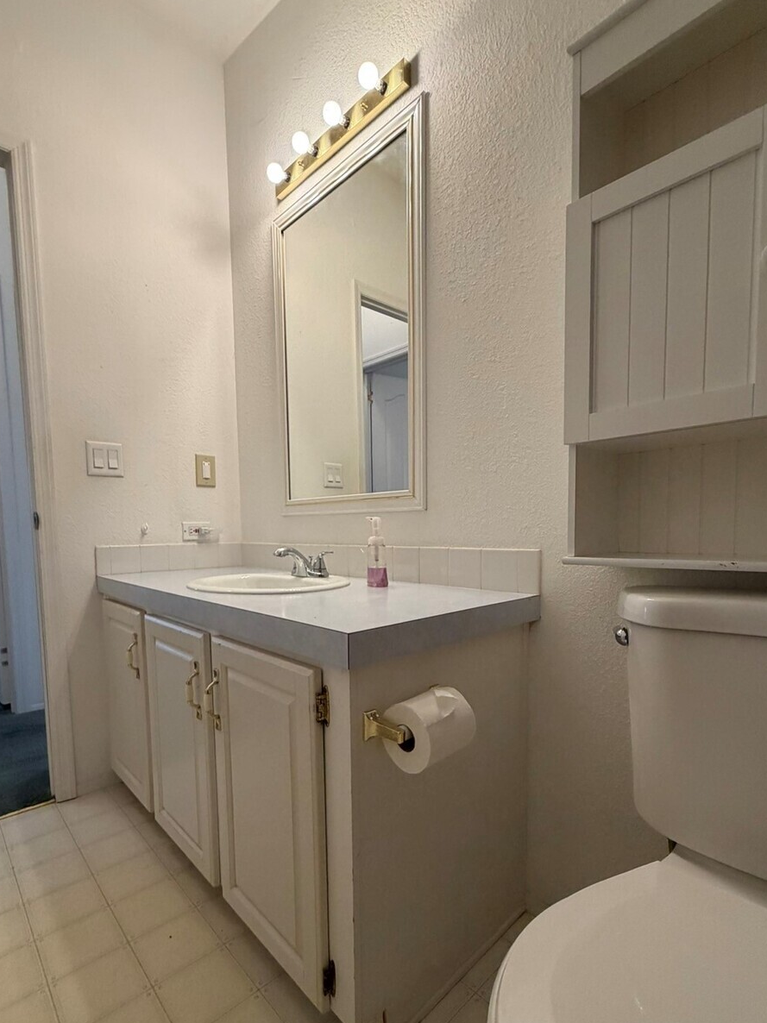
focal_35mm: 17
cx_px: 372
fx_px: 502
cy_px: 573
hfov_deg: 74.7
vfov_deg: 90.6
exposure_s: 1/120
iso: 250
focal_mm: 2.22
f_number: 2.2
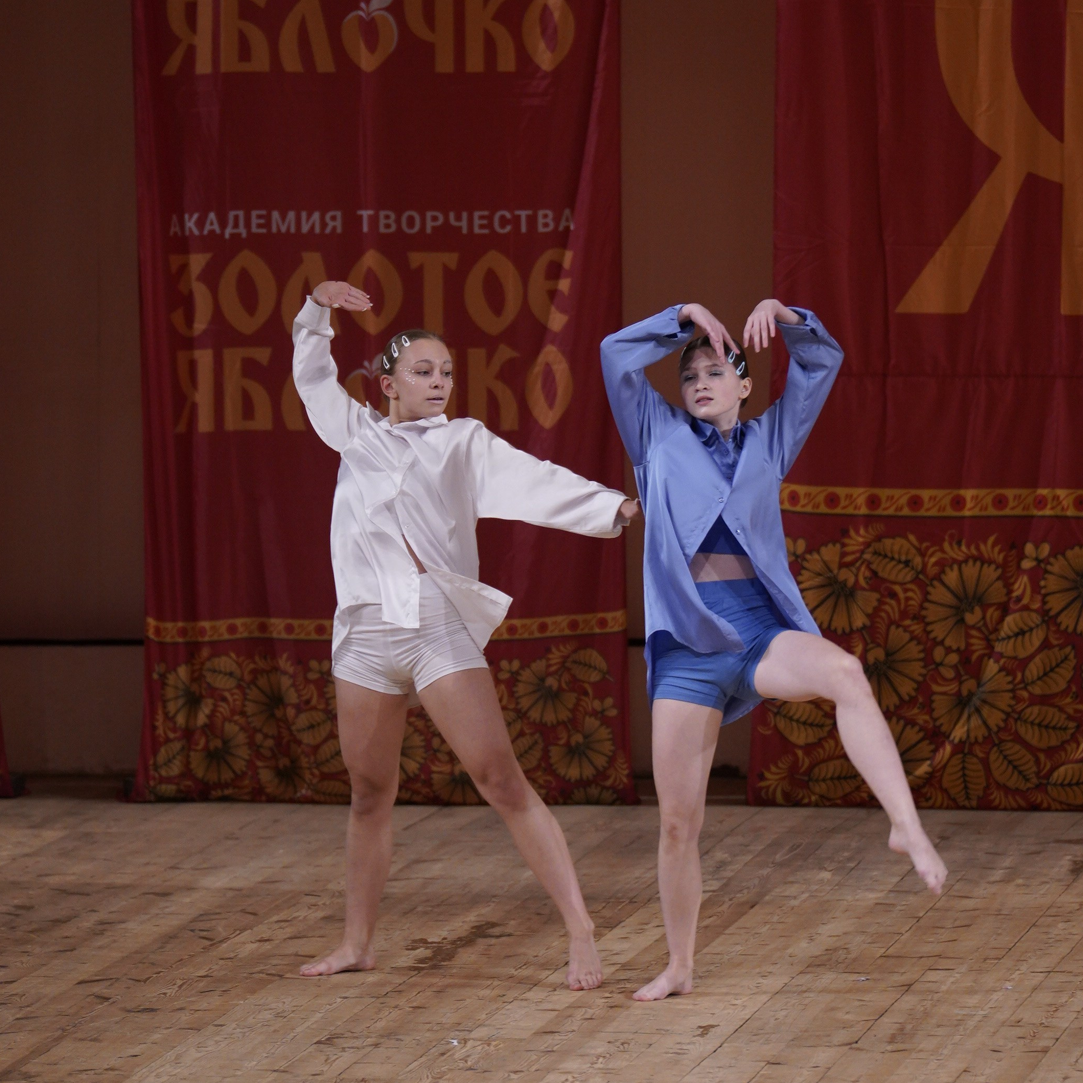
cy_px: 481
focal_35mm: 293
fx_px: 10371
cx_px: 540
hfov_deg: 6.0
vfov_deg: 6.0
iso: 1250
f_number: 2.8
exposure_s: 1/400
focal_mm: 153
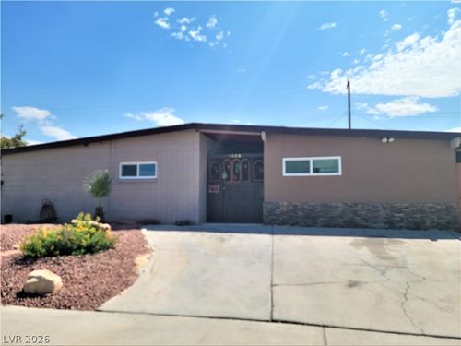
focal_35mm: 28
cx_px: 230
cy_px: 173
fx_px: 373
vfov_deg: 49.7
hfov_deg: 63.4
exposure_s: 1/1324
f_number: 2
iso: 25
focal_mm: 5.9
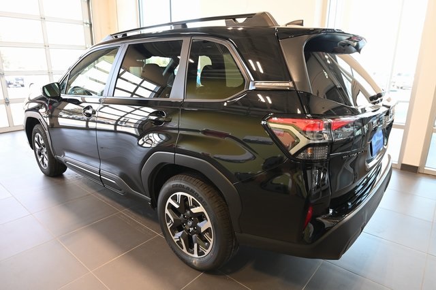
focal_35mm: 22
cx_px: 218
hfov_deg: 78.6
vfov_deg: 57.2
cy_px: 145
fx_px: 266
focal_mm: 22
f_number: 6.3
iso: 640
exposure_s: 1/30
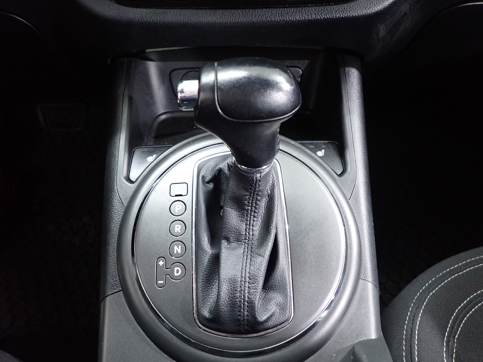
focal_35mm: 25
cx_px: 242
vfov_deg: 54.9
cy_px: 181
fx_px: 349
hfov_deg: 69.4
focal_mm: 4.5
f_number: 2
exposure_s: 1/30
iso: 800
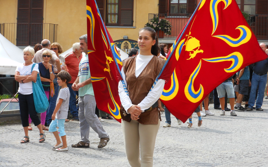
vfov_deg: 12.0
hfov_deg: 19.1
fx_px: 796
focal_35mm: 109
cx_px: 135
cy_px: 97
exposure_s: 1/160
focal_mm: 18.3
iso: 80
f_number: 5.4
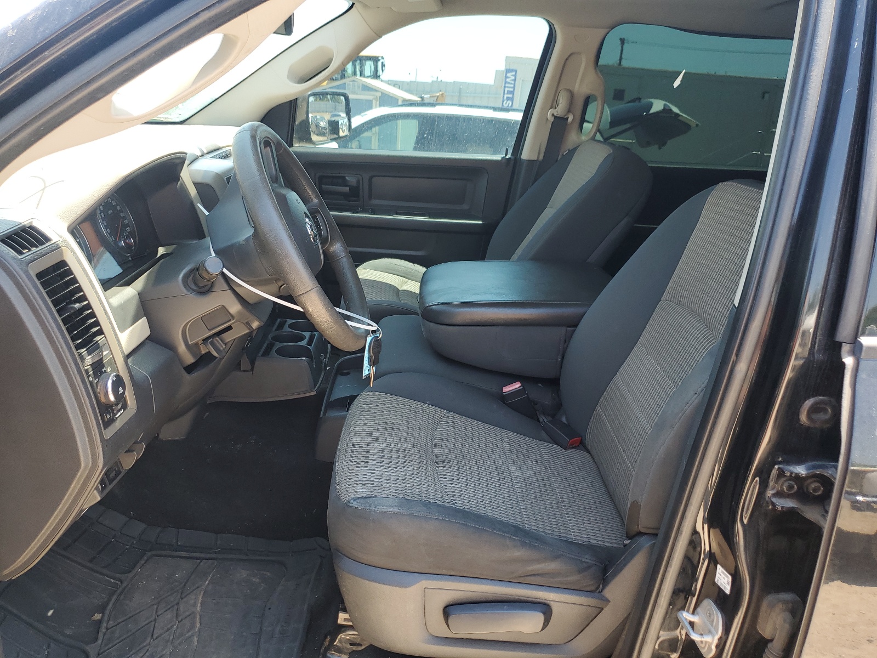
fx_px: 659
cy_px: 329
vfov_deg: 53.1
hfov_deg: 67.3
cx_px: 438
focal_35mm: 26
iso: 50
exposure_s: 1/238
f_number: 1.5
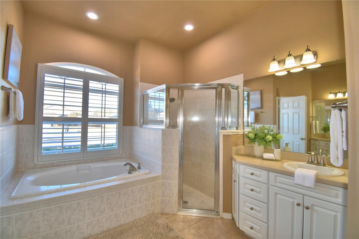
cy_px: 120
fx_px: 150
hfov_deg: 100.4
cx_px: 180
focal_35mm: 15
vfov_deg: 77.3
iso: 100
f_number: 4.5
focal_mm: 10
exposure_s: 1/60
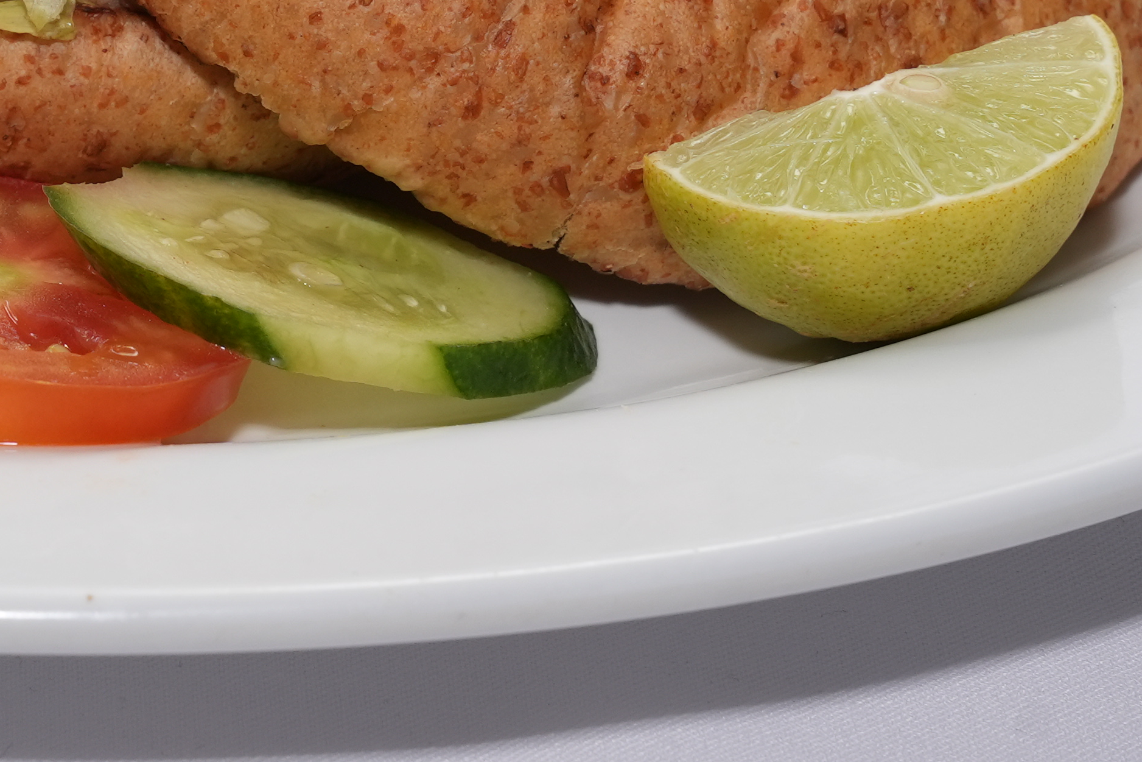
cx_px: -130
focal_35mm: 186
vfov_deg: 7.3
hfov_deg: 10.9
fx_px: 5912
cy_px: -133
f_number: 9
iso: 320
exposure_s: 1/100
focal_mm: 49.9
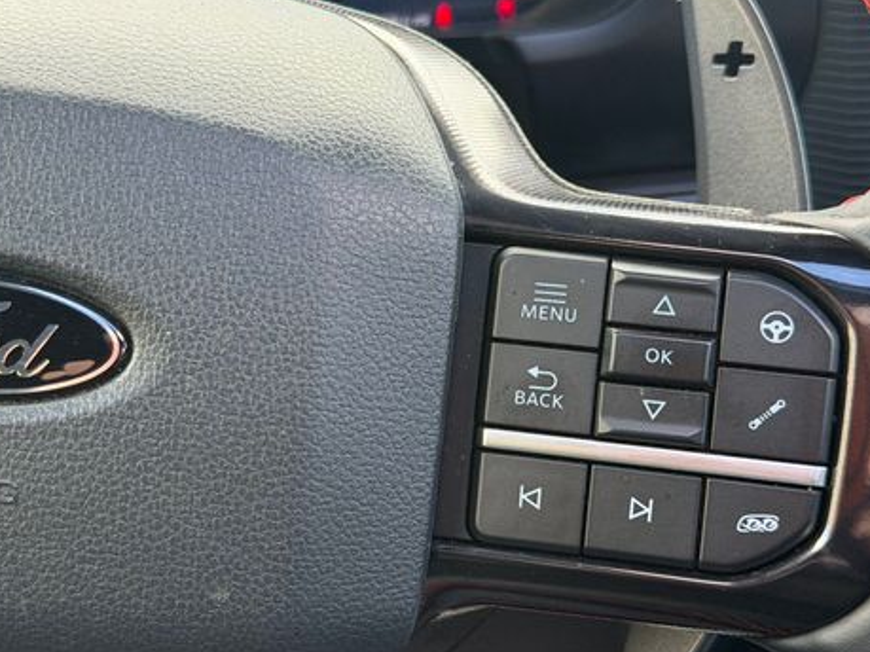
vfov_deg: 21.9
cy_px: 294
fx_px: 1683
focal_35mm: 67
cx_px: 307
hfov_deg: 28.8
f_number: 1.78
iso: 200
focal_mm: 6.76
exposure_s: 1/151
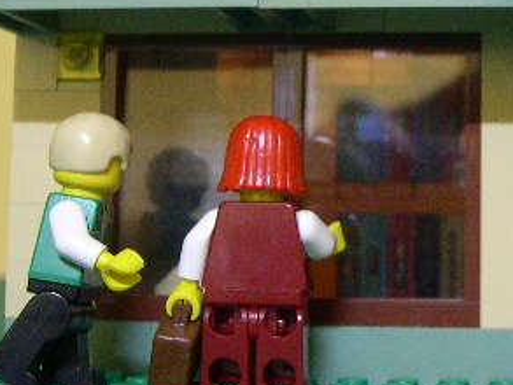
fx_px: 1231
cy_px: 60
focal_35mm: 83
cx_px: 436
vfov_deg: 17.6
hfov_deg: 23.1
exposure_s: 1/3.9
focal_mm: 8
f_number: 2.8
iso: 400
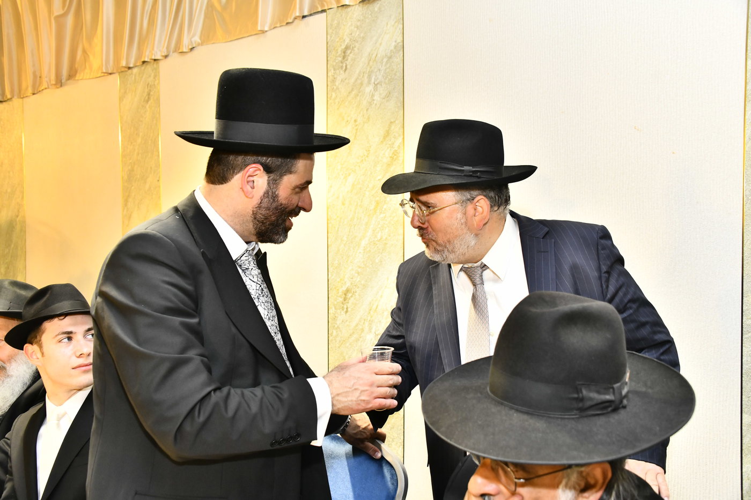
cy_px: 250
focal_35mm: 34
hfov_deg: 55.8
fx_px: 709
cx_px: 376
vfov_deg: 38.9
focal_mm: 34
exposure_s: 1/125
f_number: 5.6
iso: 2000
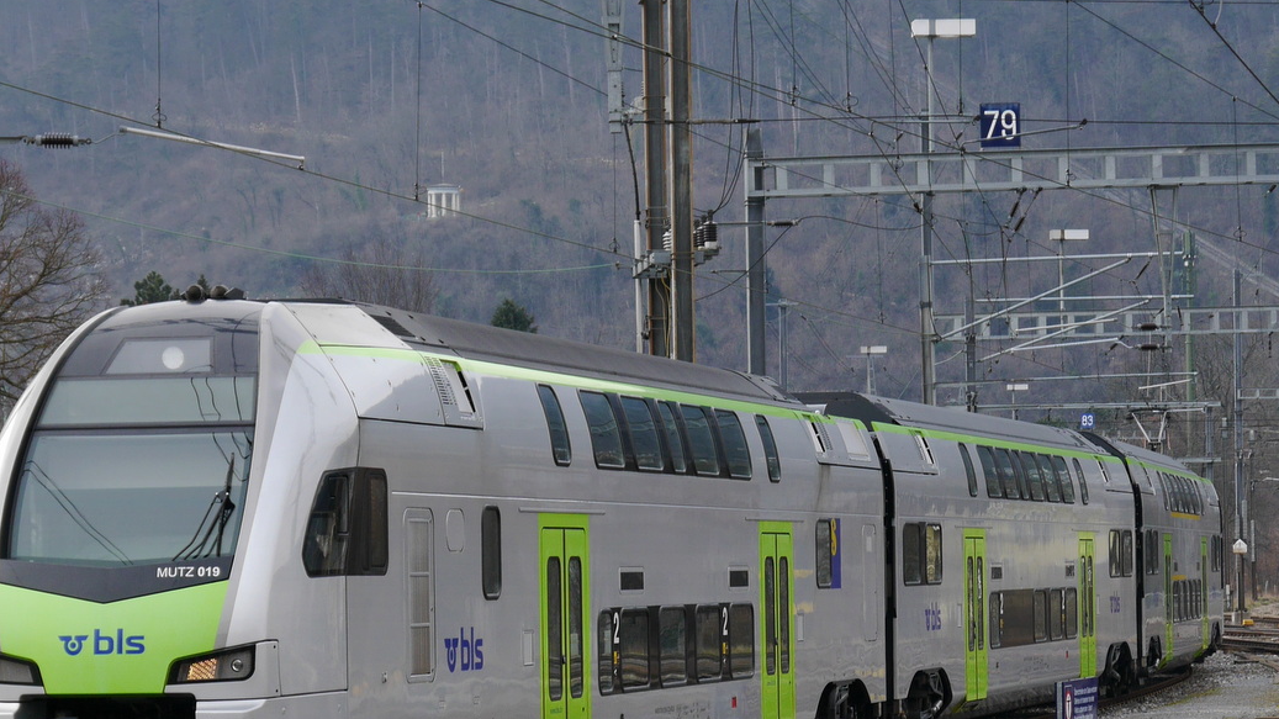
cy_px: 549
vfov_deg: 11.4
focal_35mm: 106
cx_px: 599
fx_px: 3594
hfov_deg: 20.2
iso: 160
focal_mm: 42
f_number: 6.3
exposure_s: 1/200
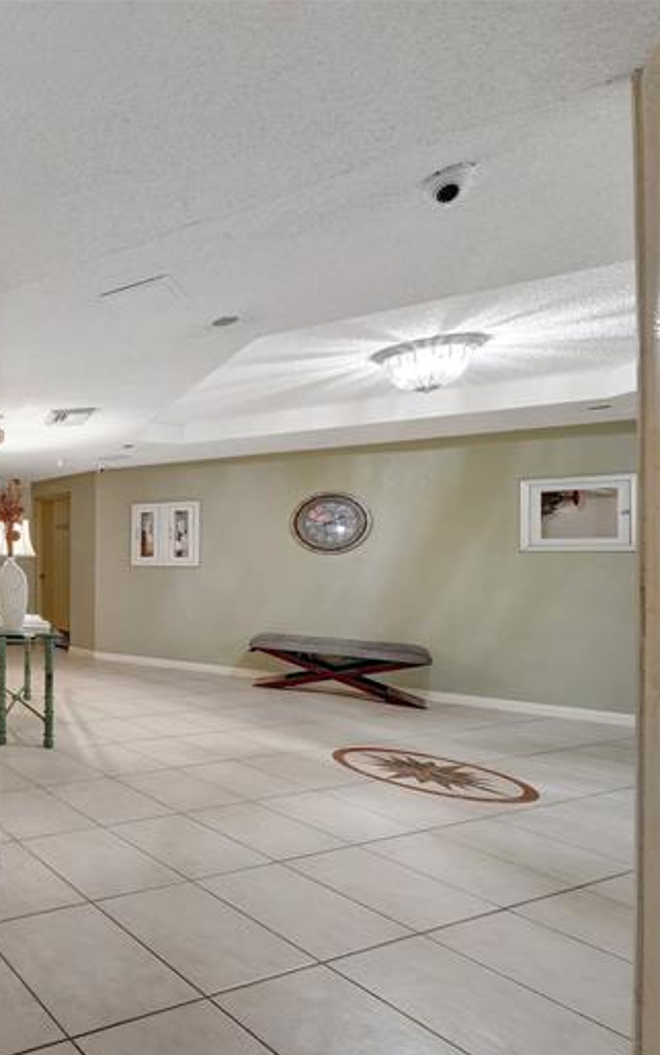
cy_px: 543
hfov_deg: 40.1
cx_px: -158
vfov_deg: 88.0
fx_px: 547
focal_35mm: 19
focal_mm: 12
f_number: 19
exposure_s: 8
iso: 200
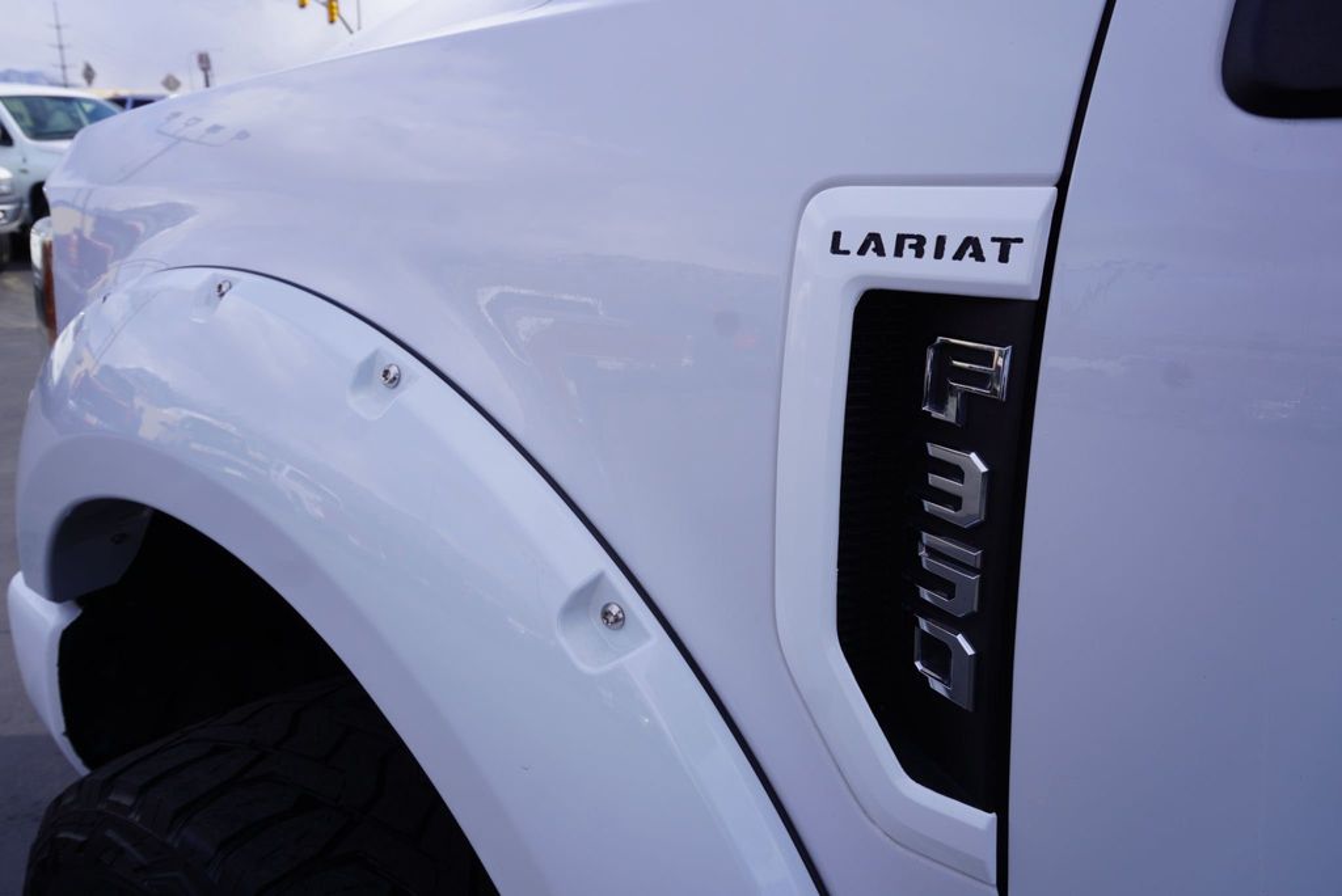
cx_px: 671
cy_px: 448
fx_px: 1063
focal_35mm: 28
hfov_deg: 64.5
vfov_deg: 45.7
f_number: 8
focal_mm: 19
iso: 100
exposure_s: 1/125
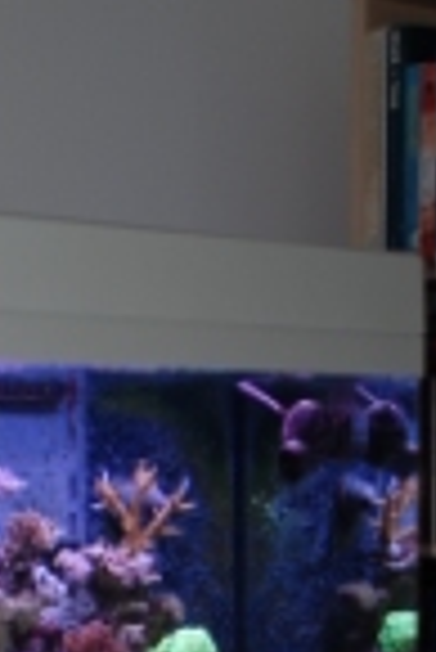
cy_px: 904
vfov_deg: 13.6
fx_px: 2601
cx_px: -4
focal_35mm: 144
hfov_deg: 9.5
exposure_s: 1/60
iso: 200
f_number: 4.2
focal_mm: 31
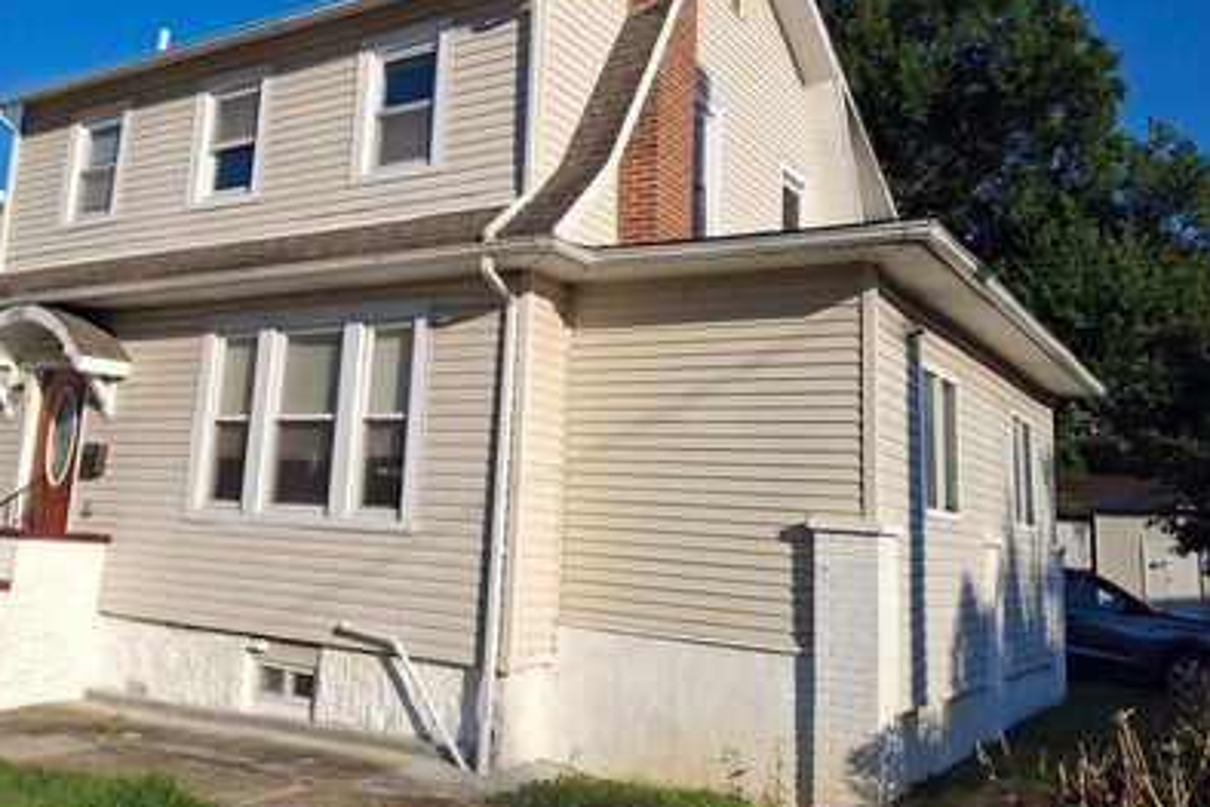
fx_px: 1110
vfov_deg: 39.7
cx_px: 491
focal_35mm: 33
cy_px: 299
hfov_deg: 56.8
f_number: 1.8
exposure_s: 1/1686
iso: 25
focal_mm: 4.69
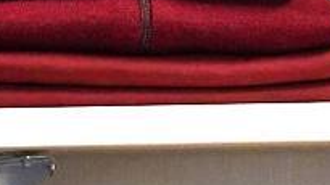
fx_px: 4206
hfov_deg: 4.5
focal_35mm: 481
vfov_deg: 2.5
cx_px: 93
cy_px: 180
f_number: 2.8
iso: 1600
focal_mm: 49
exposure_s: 1/400
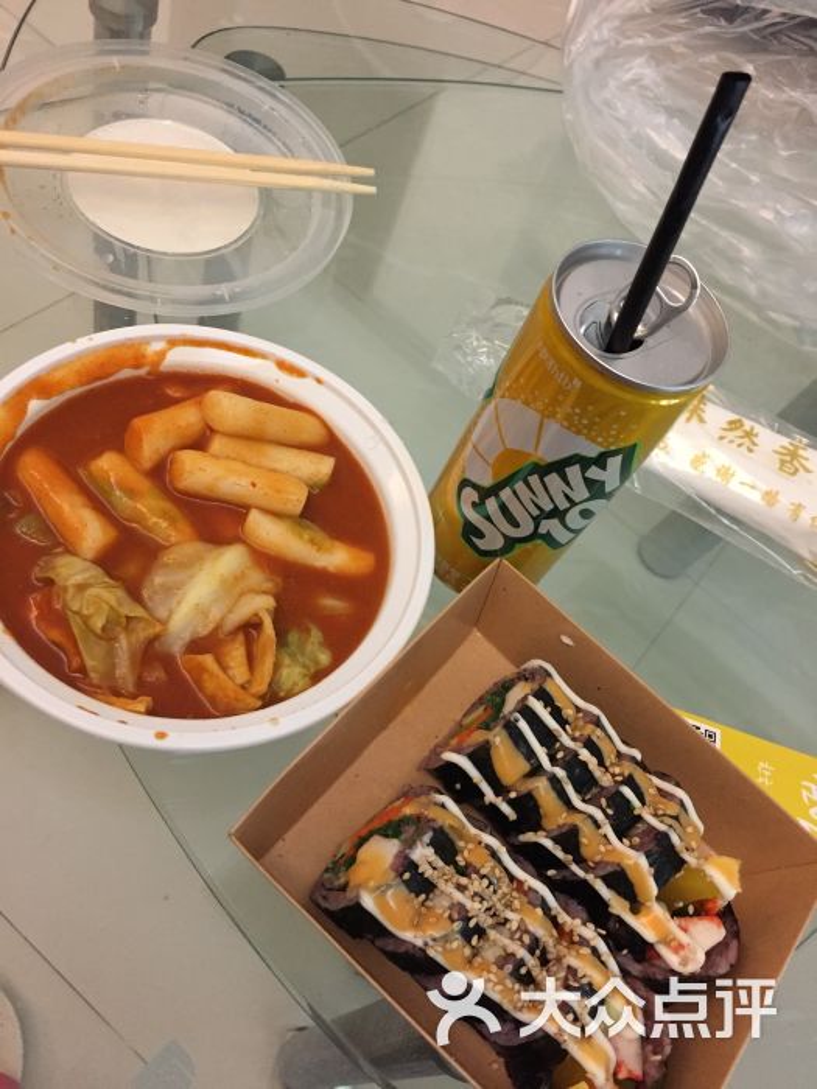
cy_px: 544
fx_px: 913
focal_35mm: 29
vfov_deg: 61.7
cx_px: 408
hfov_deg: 48.2
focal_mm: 4.15
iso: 320
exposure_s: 1/33
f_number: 2.2
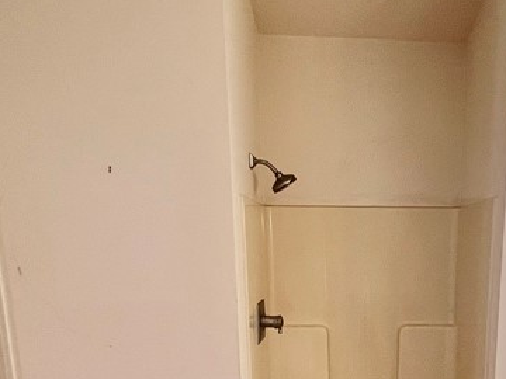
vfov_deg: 35.3
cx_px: 380
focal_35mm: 37
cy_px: 371
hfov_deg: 48.2
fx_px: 541
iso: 125
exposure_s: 1/120
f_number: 1.8
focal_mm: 1.57
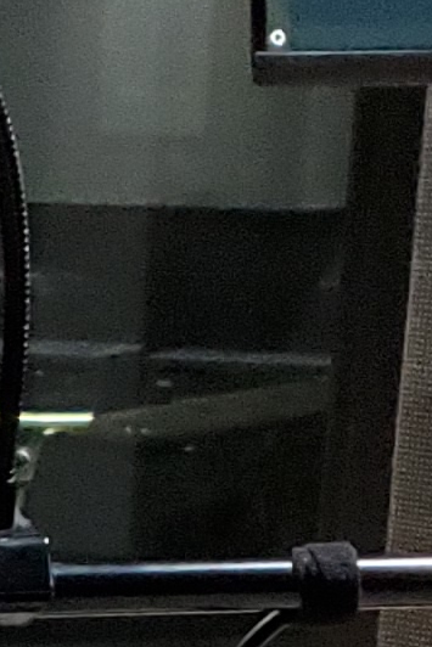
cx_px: -672
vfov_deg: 9.3
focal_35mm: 205
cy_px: 1341
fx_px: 3687
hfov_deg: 6.3
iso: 400
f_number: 1.5
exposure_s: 1/40
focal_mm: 4.3
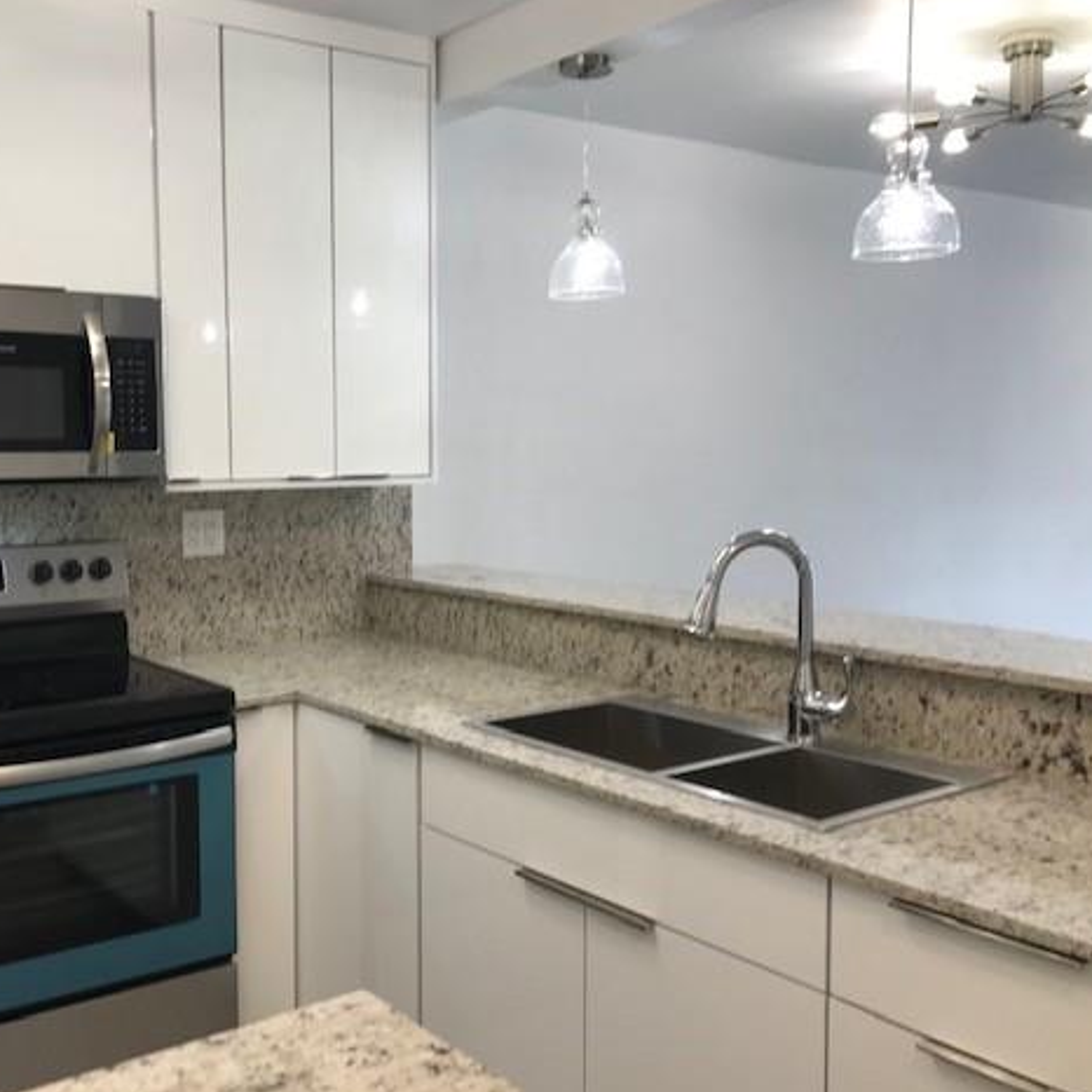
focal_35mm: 34
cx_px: 375
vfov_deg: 48.5
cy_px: 541
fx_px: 1213
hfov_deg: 47.7
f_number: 1.8
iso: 25
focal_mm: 3.99
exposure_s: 1/60
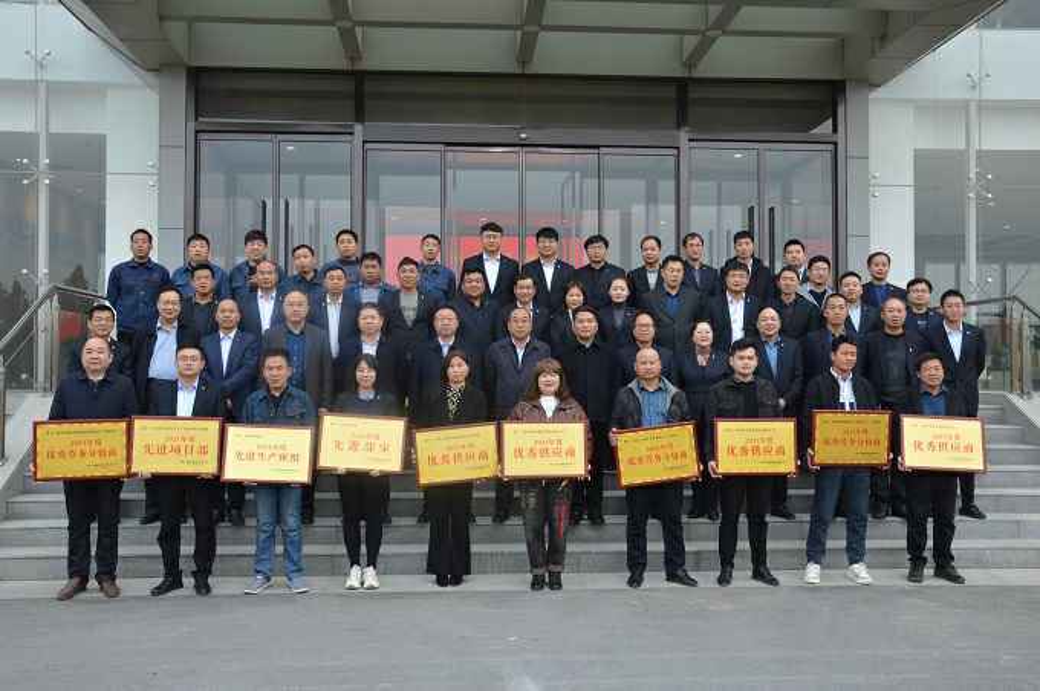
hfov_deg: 53.2
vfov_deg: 36.8
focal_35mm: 36
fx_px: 1039
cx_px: 520
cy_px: 346
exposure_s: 1/100
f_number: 5
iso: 400
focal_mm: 24
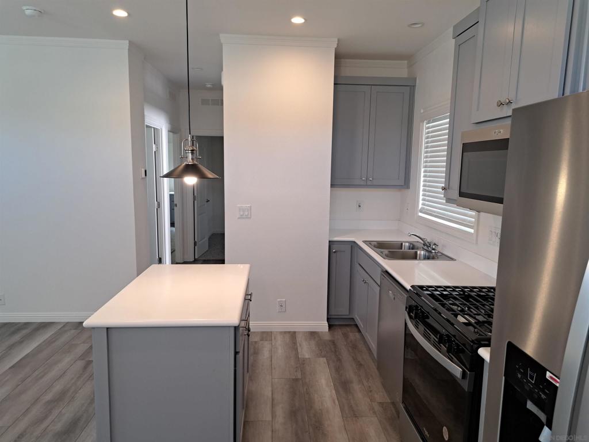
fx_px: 408
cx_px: 294
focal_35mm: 24
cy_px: 221
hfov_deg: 71.6
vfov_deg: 56.8
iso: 100
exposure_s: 1/60
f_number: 1.8
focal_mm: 5.23
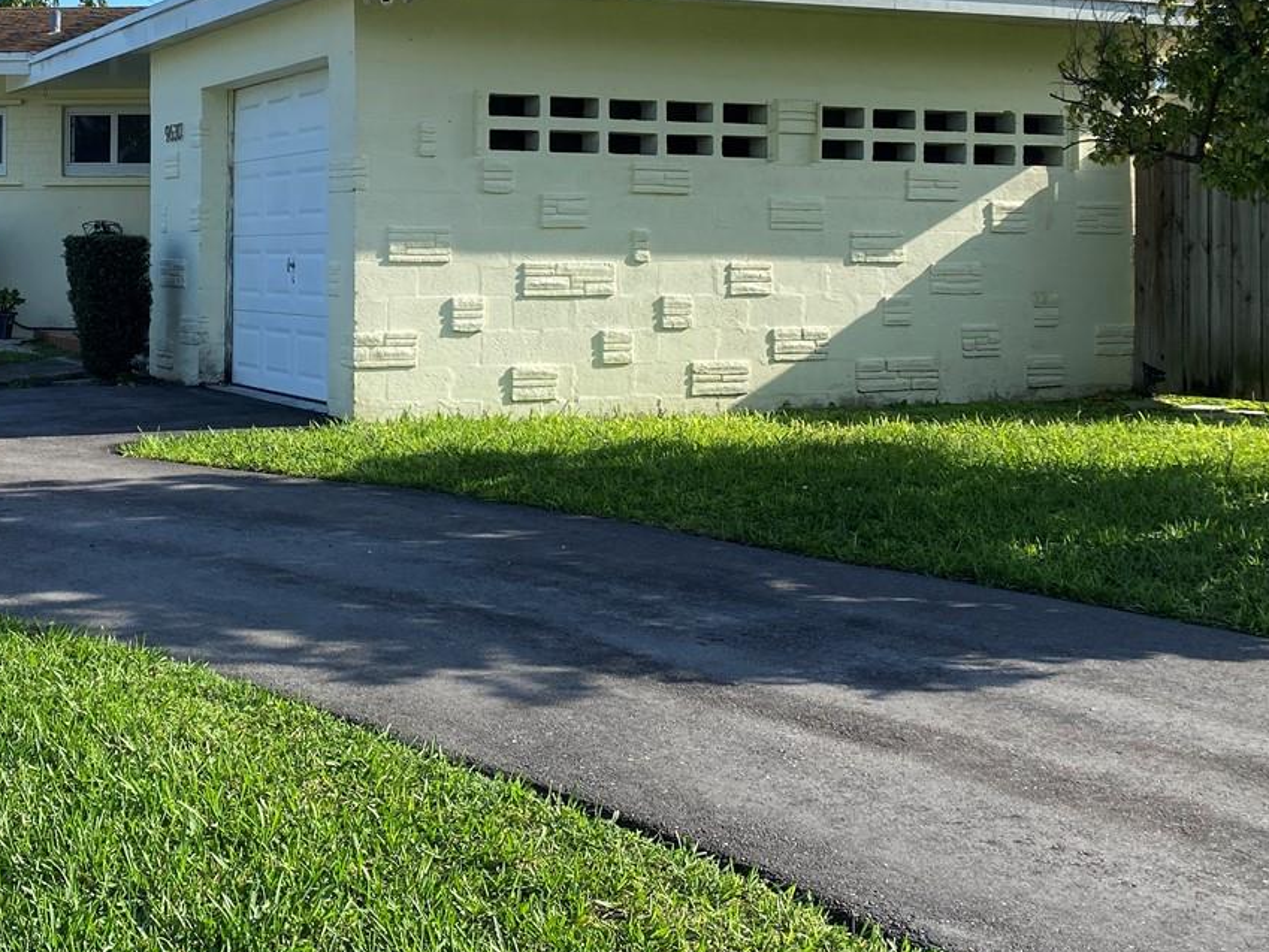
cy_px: 194
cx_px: 317
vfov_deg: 29.0
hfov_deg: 37.9
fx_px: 1797
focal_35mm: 49
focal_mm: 4.25
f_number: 1.8
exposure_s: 1/2105
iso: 32
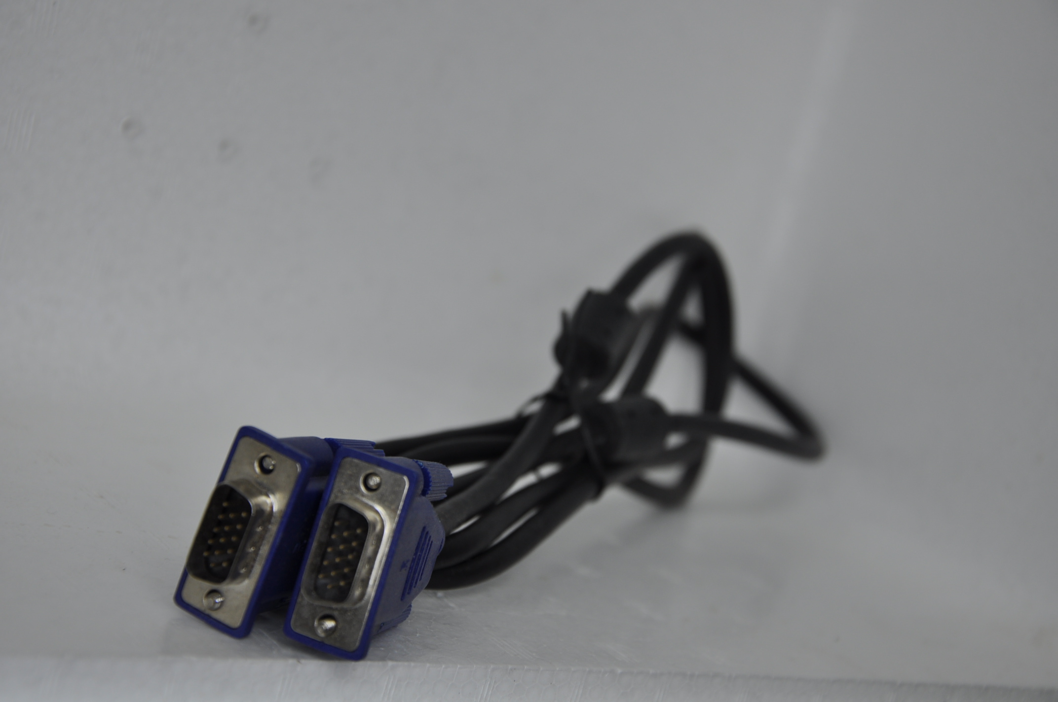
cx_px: 529
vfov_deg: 17.4
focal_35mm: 78
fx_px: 2290
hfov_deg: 26.0
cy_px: 351
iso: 200
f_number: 5.6
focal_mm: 52
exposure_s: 1/30
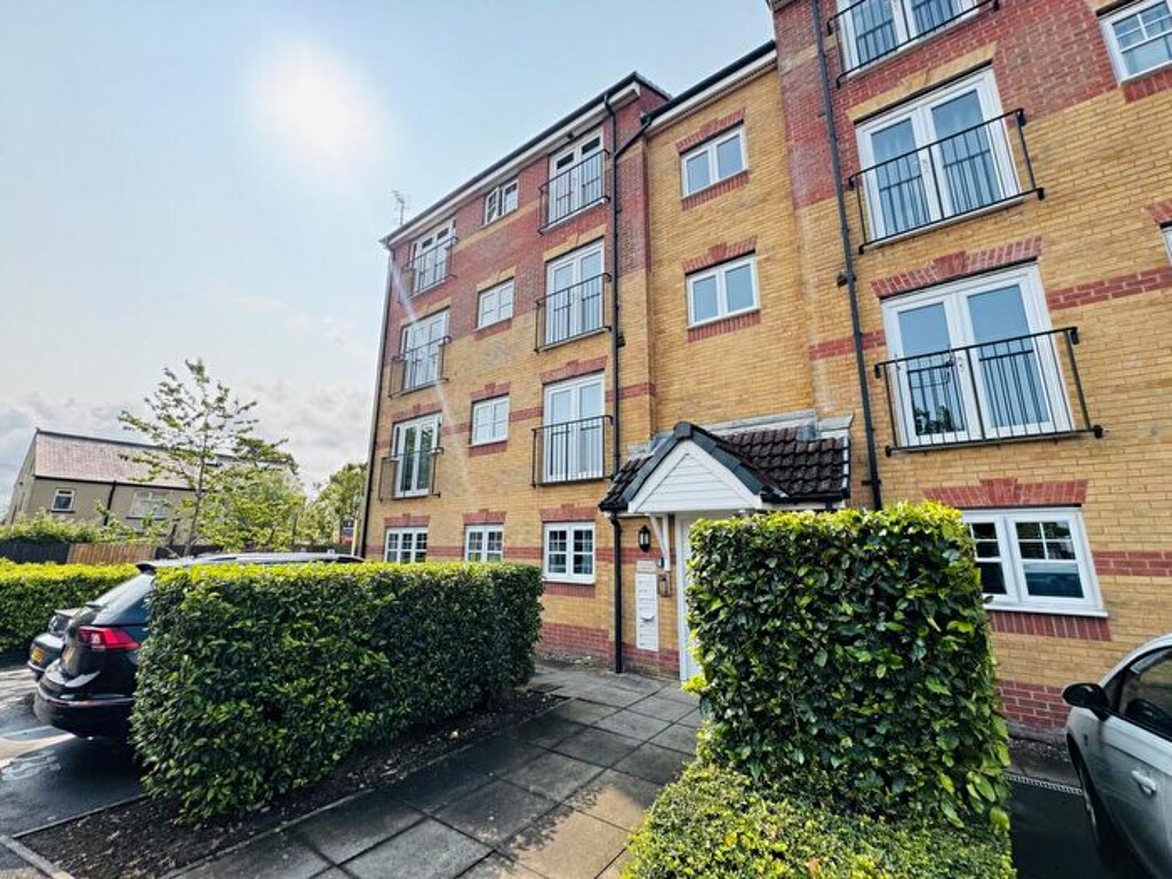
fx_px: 474
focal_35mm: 14
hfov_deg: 102.1
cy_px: 440
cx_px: 586
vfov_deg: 85.7
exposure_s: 1/749
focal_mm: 2.22
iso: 40
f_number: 2.2
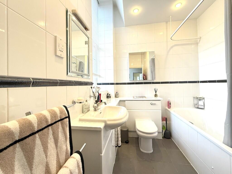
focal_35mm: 14
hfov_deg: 102.1
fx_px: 94
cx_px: 116
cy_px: 87
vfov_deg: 85.7
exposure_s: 1/100
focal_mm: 2.22
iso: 320
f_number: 2.2
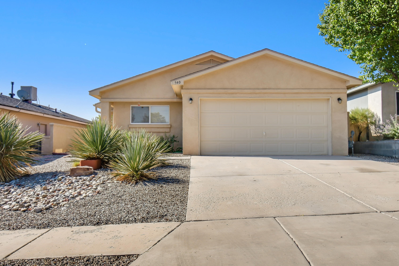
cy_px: 133
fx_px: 332
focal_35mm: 30
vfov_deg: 43.6
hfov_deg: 61.9
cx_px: 200
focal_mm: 20
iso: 100
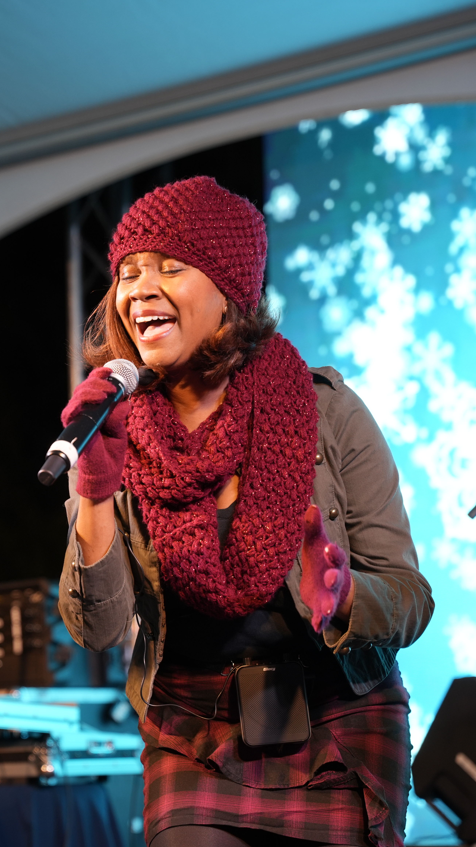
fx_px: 2491
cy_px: 424
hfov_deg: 10.8
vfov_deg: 19.3
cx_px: 20
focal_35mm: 111
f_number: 2.8
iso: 400
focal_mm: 70
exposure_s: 1/160
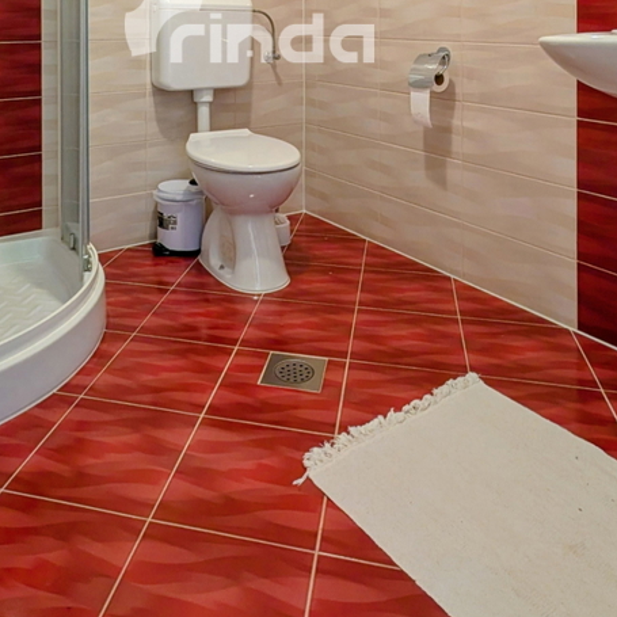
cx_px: 250
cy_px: 13
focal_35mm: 28
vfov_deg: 48.2
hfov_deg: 56.9
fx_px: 565
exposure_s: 1/25
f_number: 1.7
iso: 140
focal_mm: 2.02
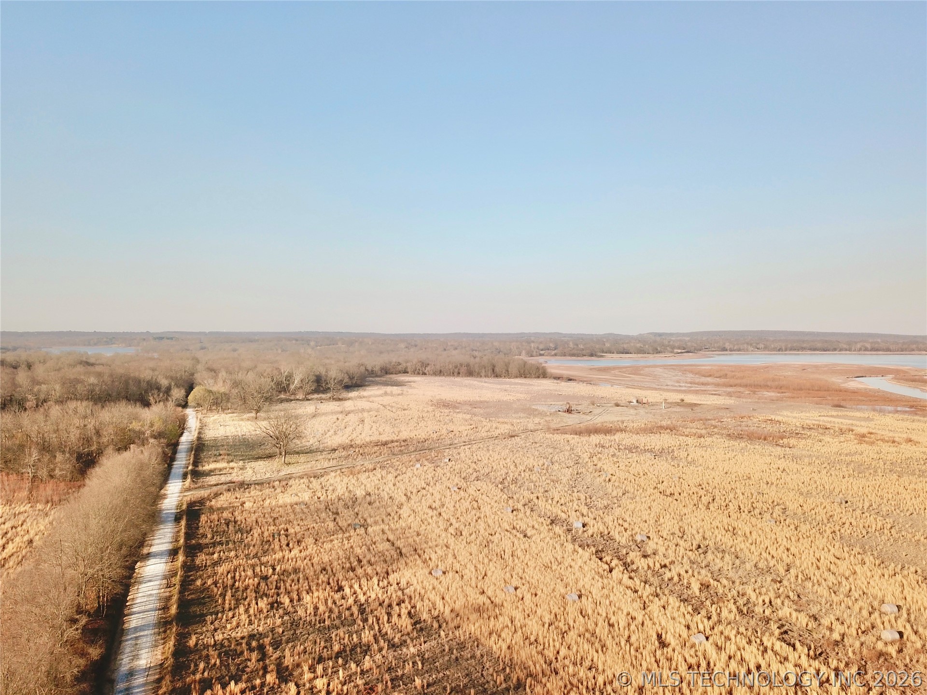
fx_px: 696
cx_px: 464
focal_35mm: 26
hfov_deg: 67.3
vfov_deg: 53.1
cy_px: 348
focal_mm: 4.73
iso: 100
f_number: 2.2
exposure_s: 1/669
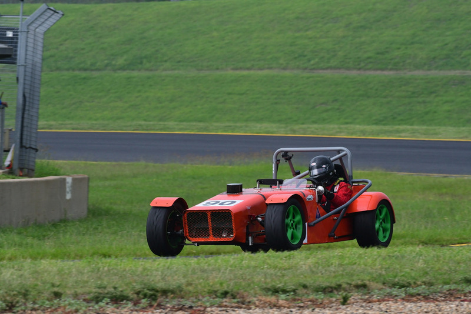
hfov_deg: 5.5
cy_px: 157
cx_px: 236
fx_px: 4908
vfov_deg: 3.7
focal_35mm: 375
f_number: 10
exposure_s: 1/640
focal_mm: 250
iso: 800
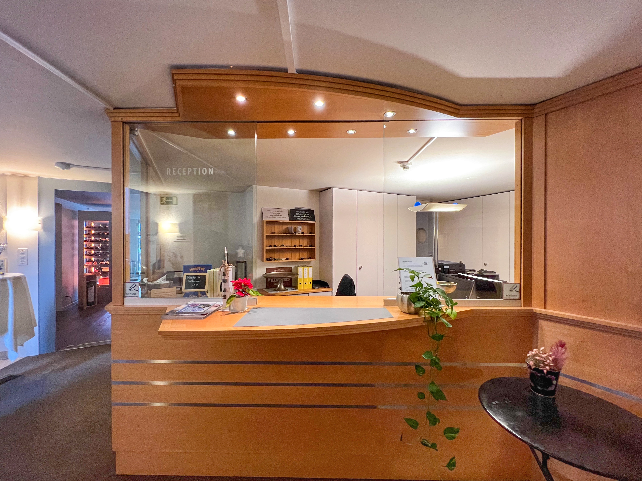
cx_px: 321
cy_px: 240
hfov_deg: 106.2
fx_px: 241
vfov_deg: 89.9
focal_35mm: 13
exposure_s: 1/50
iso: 400
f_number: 1.8
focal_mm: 1.57
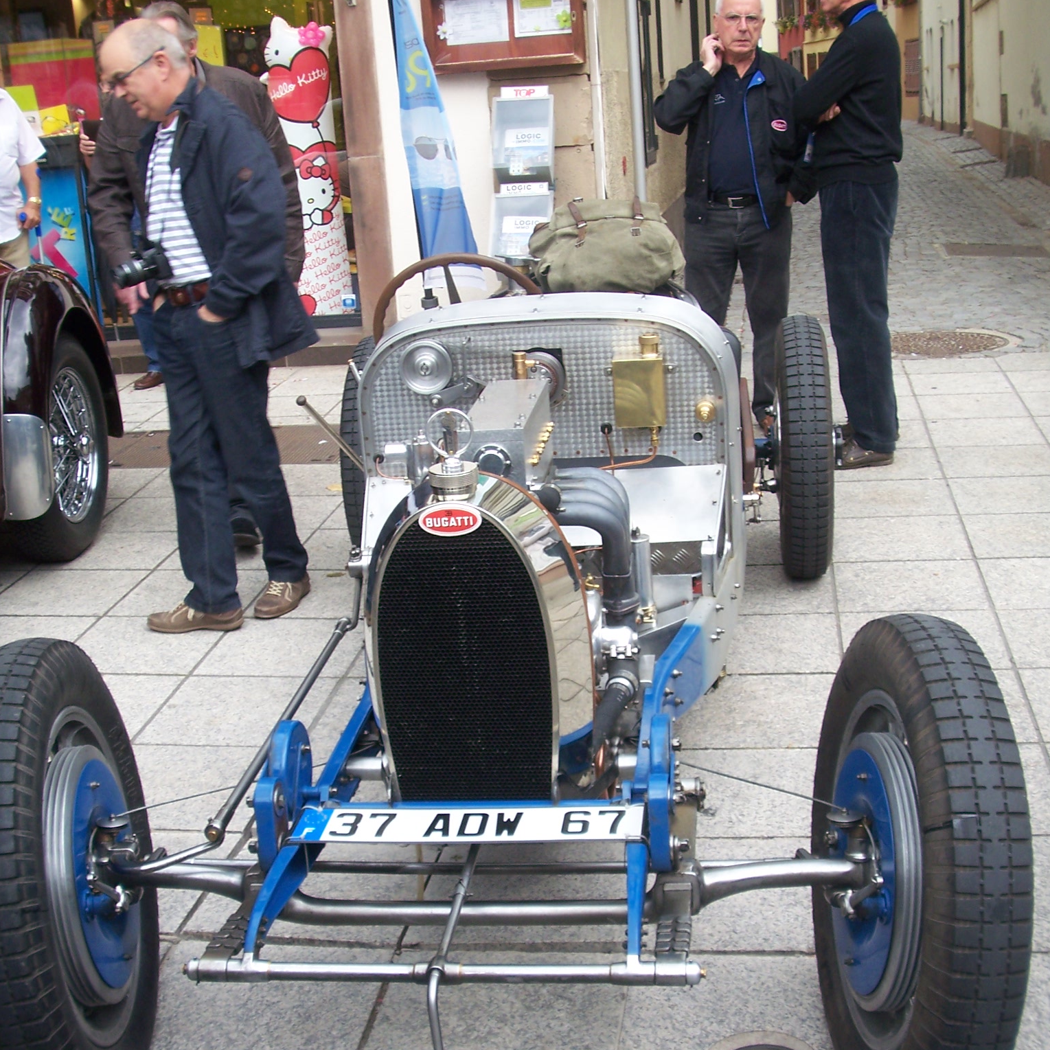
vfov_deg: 37.5
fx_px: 1544
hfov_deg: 37.6
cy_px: 580
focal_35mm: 45
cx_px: 525
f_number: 3.9
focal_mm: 6.3
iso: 64
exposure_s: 1/80
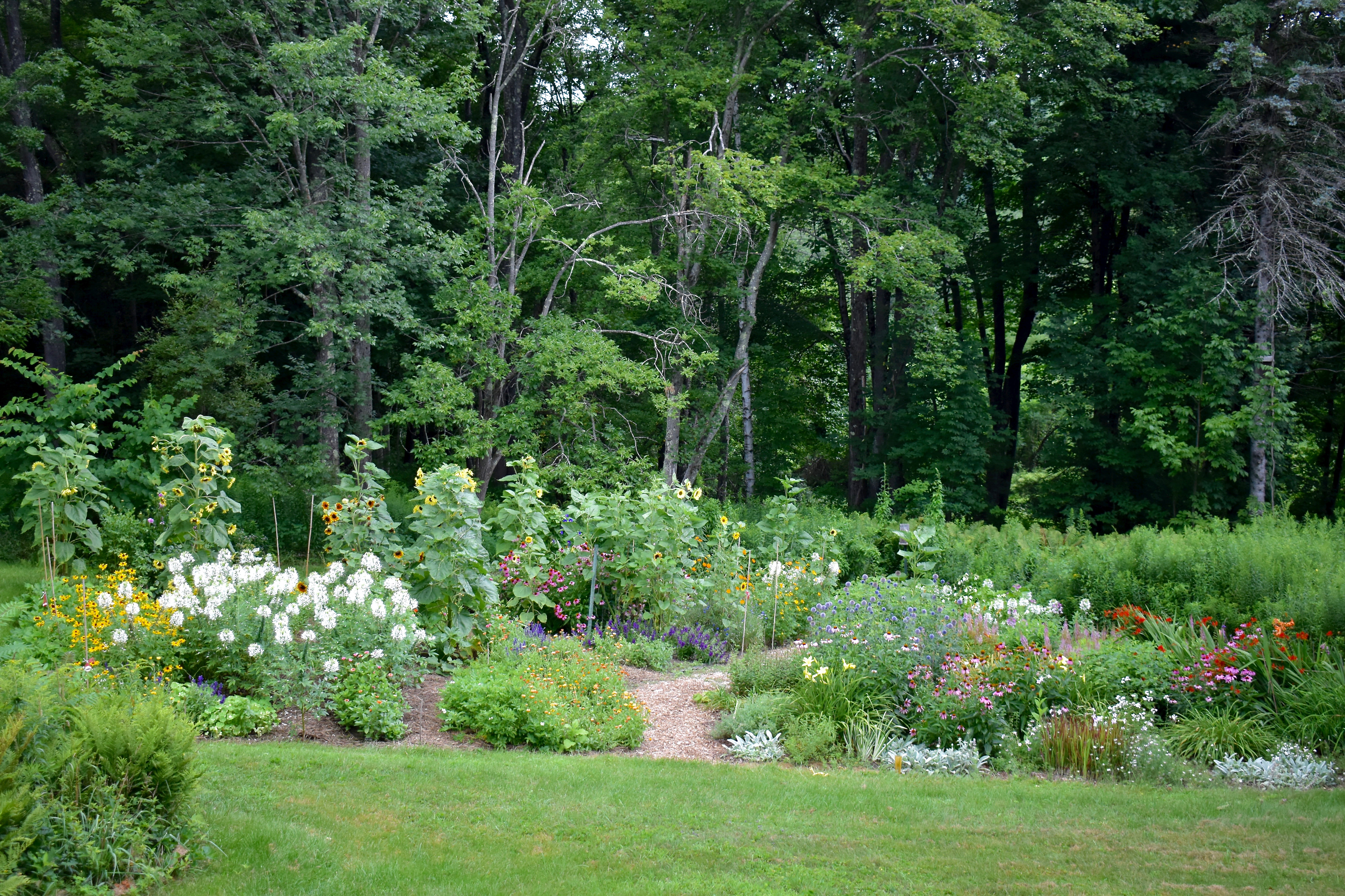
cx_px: 672
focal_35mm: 44
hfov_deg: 45.0
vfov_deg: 30.8
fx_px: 1625
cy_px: 448
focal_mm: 29
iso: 640
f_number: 4.2
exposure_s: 1/250
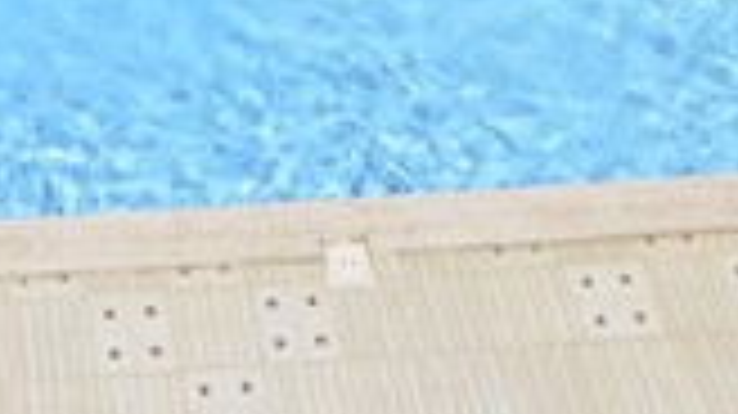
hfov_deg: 20.9
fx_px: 1916
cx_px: -45
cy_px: -976
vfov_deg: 9.0
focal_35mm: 98
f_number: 9.5
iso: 100
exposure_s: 1/350
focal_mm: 10
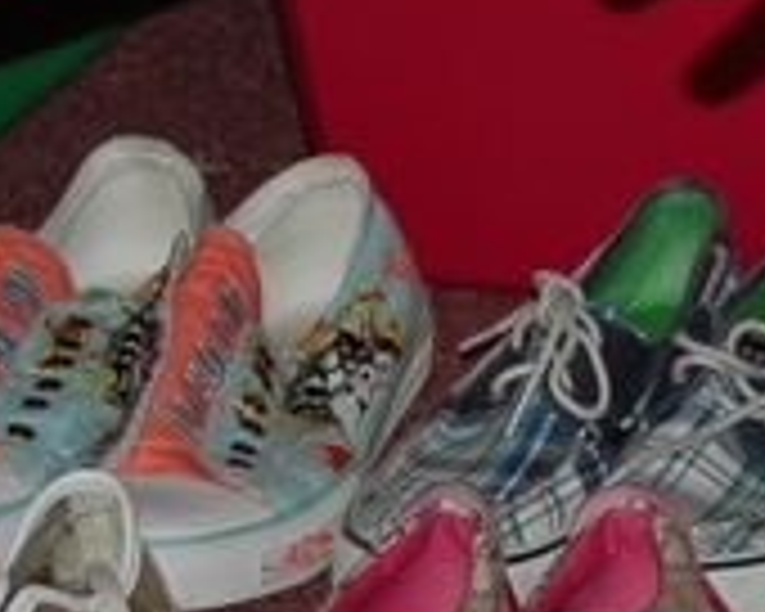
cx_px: 1053
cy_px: 562
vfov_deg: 4.9
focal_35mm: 318
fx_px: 7200
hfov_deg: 6.0
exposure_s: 1/60
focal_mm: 48
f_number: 4.8
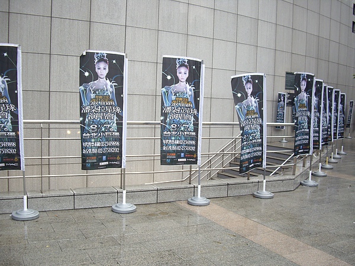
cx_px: 178
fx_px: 390
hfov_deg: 49.0
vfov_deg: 37.7
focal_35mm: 38
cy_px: 133
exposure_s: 1/80
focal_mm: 7.9
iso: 200
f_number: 2.8
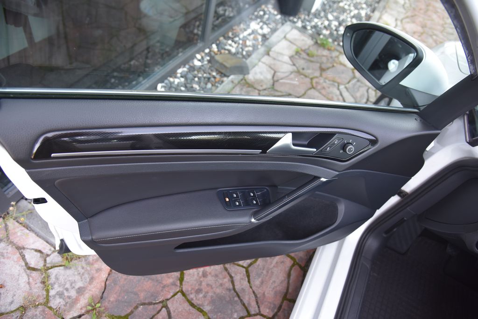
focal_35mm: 24
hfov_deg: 73.7
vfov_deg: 53.2
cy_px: 160
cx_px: 239
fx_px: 319
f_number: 4.5
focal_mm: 24
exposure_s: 1/80
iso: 500
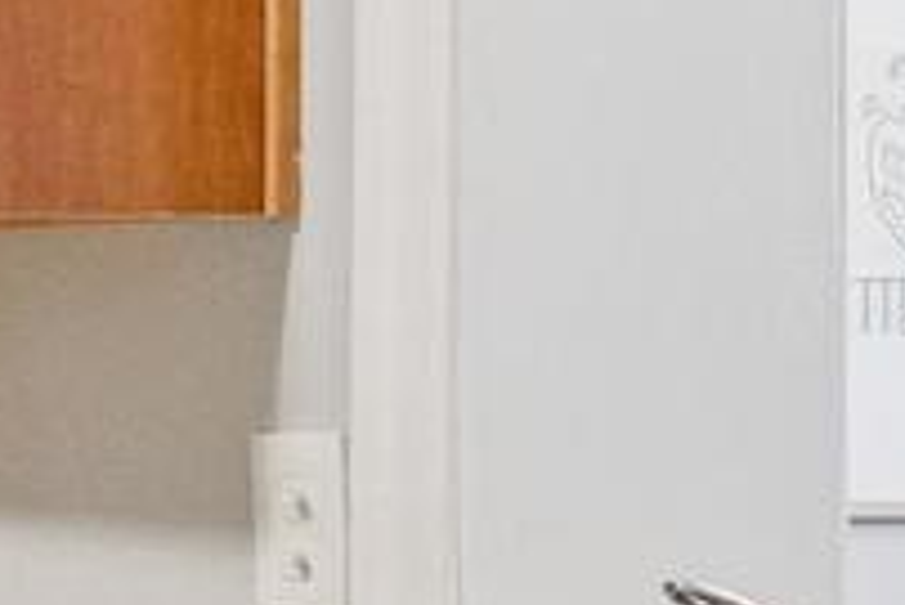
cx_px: -1761
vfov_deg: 12.0
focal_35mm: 114
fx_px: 2868
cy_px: 379
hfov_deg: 11.4
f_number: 4.5
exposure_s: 1/125
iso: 2500
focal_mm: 16
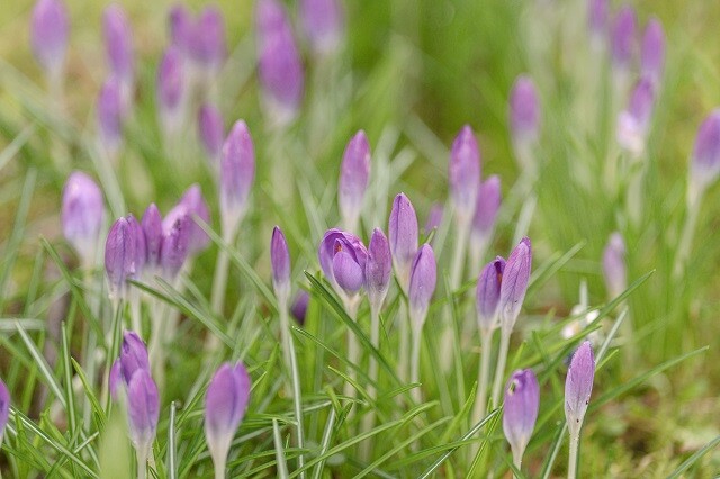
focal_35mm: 171
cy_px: 240
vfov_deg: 8.0
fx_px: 3418
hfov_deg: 12.0
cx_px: 360
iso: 400
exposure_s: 1/250
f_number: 2.8
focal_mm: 171
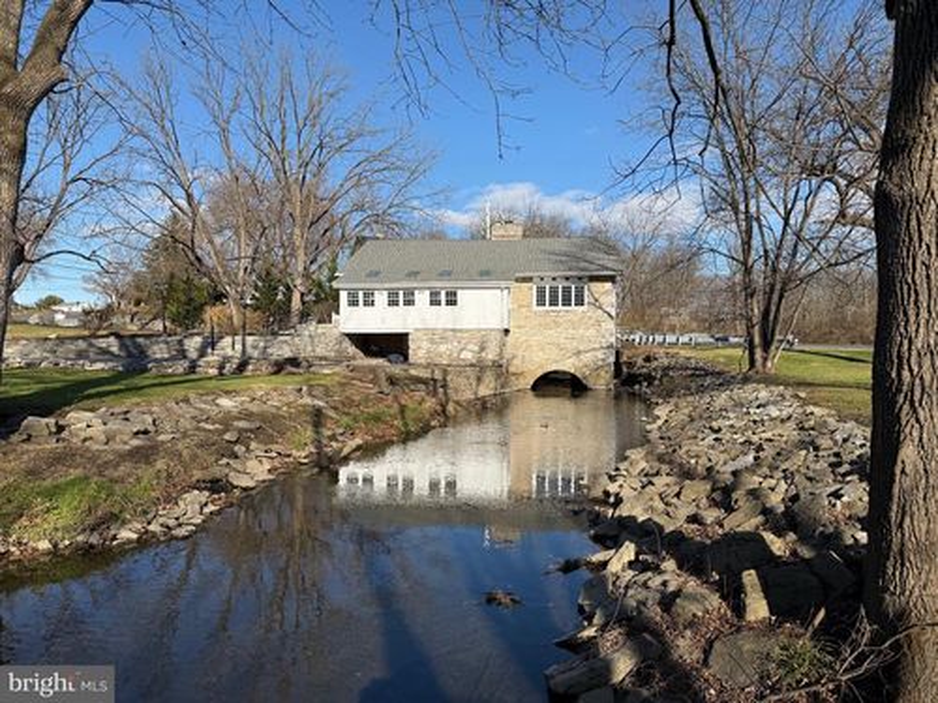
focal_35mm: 24
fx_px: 650
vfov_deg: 56.8
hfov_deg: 71.6
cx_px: 469
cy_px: 352
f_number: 1.78
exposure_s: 1/4975
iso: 100
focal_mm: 6.76
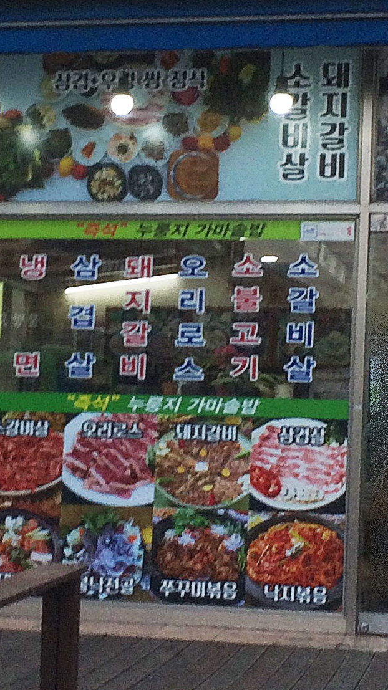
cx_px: 90
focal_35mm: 82
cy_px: 281
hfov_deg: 14.7
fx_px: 1501
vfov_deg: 25.9
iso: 32
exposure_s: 1/308
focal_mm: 4.15
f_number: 2.2
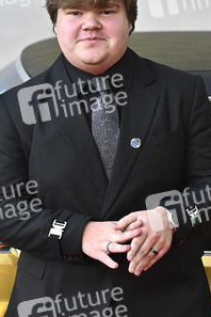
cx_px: 103
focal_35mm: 156
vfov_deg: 13.2
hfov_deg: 8.8
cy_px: 153
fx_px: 1371
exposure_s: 1/320
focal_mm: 116
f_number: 4.5
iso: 1600
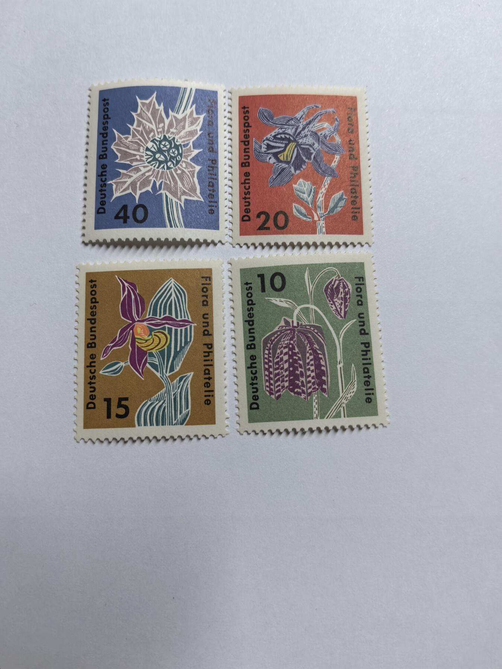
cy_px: 334
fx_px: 522
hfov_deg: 51.4
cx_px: 251
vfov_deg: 65.3
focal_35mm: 27
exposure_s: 1/100
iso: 250
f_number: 2
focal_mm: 5.75
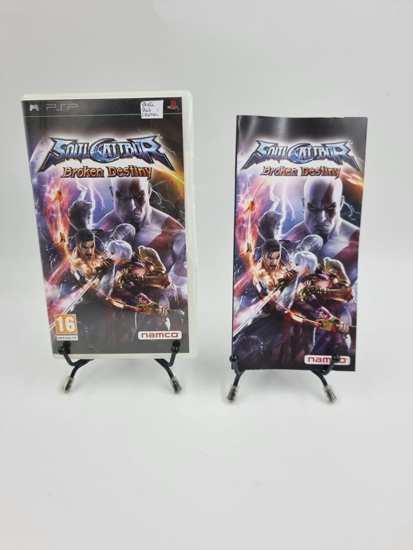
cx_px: 206
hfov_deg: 56.8
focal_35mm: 24
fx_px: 382
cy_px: 275
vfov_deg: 71.6
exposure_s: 1/120
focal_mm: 6.7
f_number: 1.8
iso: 50
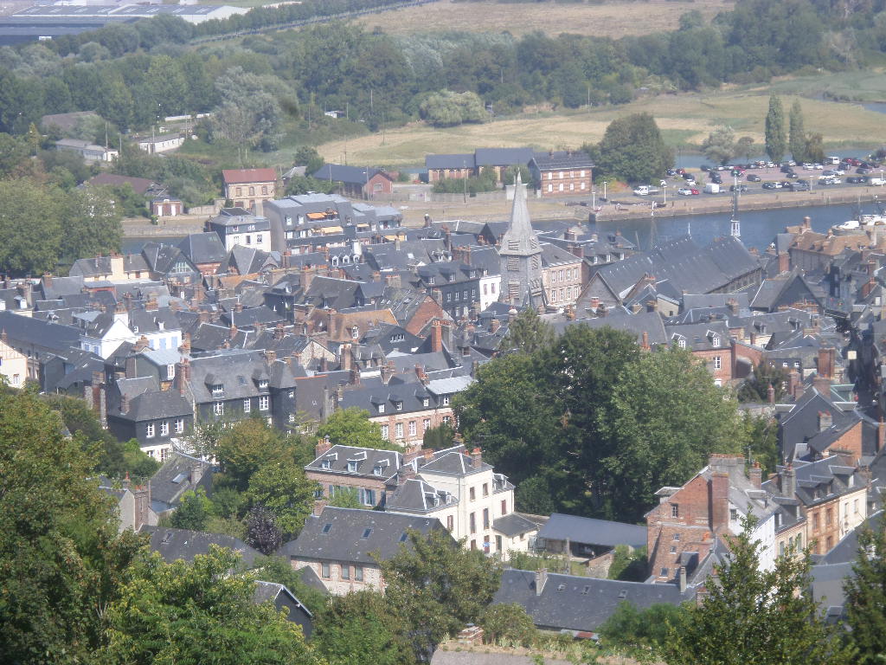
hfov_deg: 15.8
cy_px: 332
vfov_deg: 11.9
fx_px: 3199
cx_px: 443
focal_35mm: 125
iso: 80
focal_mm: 22.5
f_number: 6.3
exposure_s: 1/250
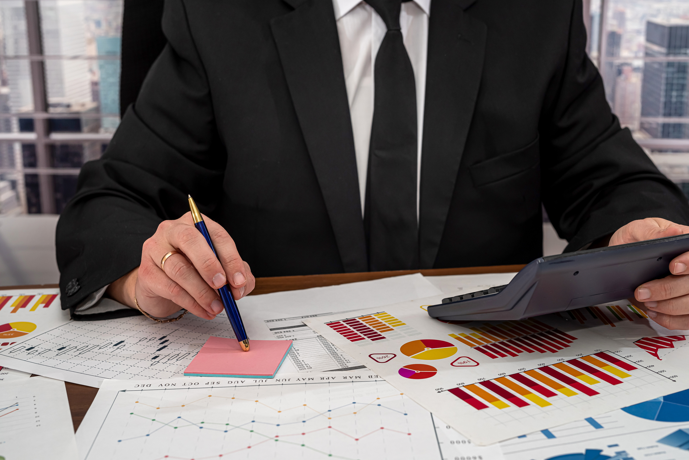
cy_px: 230
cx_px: 344
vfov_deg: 27.0
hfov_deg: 39.6
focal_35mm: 50
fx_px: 957
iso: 320
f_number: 5.6
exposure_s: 1/160
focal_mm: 50
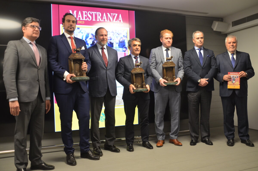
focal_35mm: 33
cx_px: 129
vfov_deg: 39.8
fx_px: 236
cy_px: 86
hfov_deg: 57.3
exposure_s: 1/80
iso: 800
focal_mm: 22
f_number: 4.5
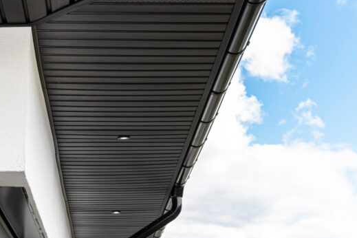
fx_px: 803
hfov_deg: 25.0
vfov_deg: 16.4
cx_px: 138
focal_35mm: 81
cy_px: -15
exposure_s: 1/60
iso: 100
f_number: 8
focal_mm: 35
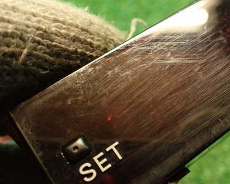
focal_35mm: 47
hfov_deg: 38.5
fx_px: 320
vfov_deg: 32.1
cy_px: 83
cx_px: 174
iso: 400
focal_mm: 5.4
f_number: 2.3
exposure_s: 1/30
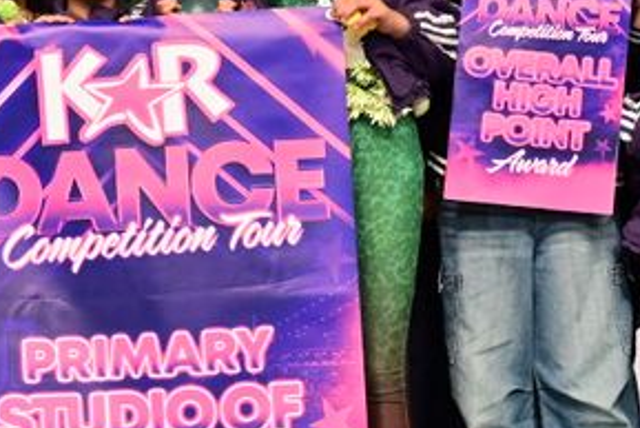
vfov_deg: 5.5
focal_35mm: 249
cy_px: -213
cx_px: 177
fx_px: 4429
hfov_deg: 8.3
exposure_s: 1/800
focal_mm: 48
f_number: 3.5
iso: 2500
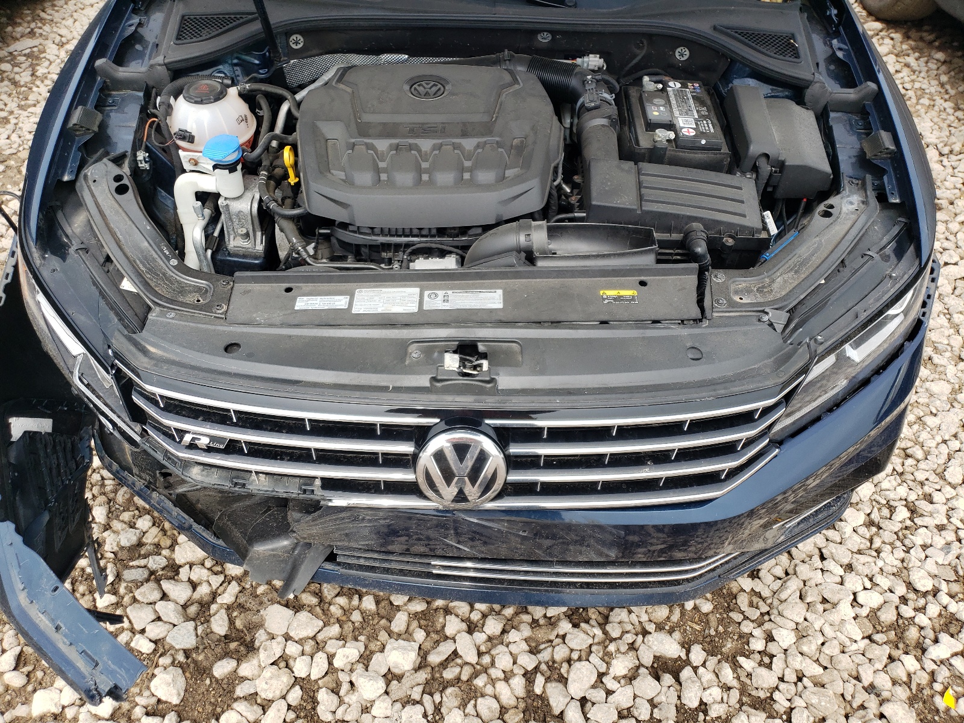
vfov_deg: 53.1
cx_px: 482
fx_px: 724
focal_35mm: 26
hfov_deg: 67.3
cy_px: 362
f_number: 1.5
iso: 50
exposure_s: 1/1250
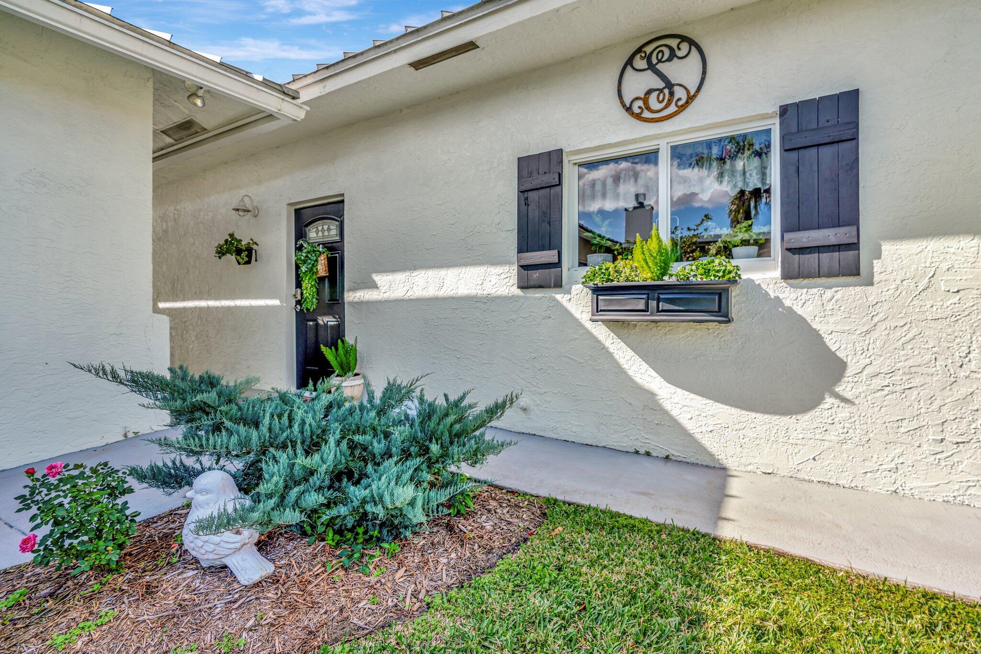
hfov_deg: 93.3
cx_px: 490
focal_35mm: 17
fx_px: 463
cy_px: 327
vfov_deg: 70.5
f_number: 5.6
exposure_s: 1/250
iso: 100
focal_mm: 17
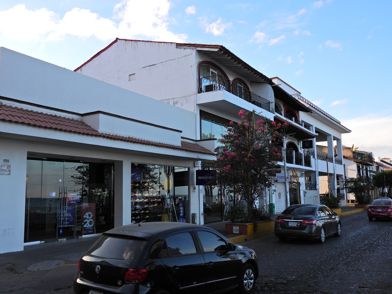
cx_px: 196
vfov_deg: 42.9
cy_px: 147
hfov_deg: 55.4
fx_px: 374
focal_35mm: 33
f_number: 3.2
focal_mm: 5.9
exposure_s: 1/500
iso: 100
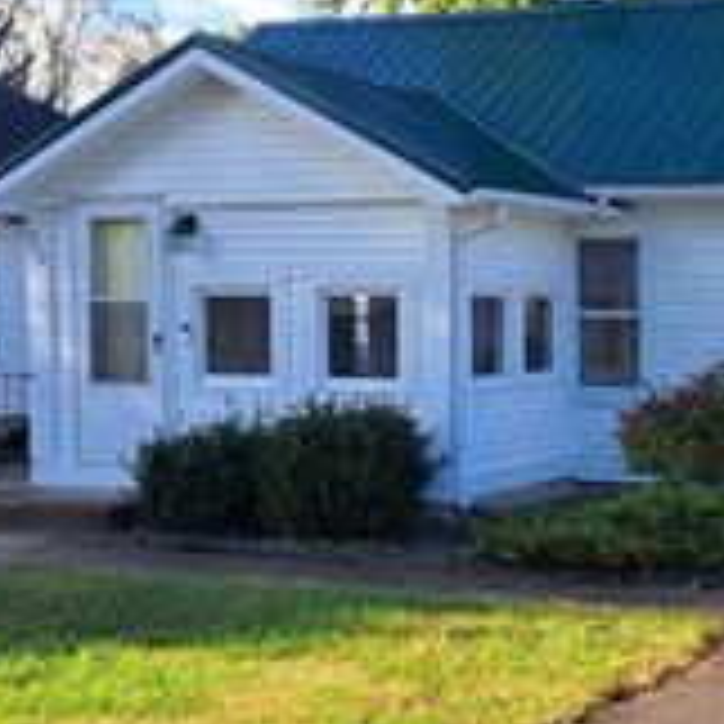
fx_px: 1562
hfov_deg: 25.0
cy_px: 389
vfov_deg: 26.1
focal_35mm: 66
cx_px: 702
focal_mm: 5.23
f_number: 1.8
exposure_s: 1/266
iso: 50
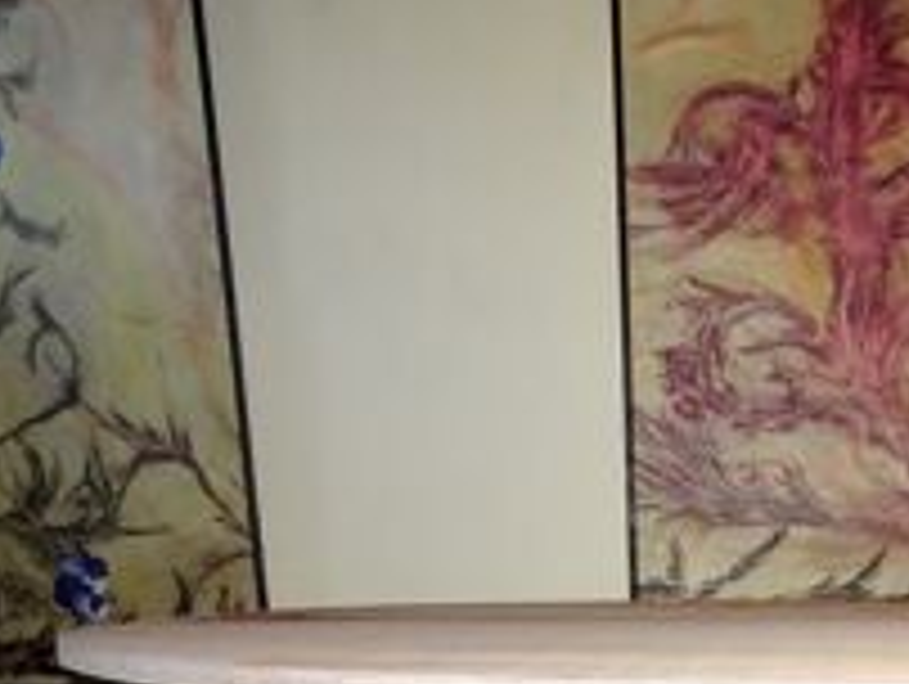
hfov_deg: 30.4
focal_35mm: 57
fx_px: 1499
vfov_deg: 23.7
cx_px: 990
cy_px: 792
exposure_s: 1/400
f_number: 3.5
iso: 400
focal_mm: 4.1
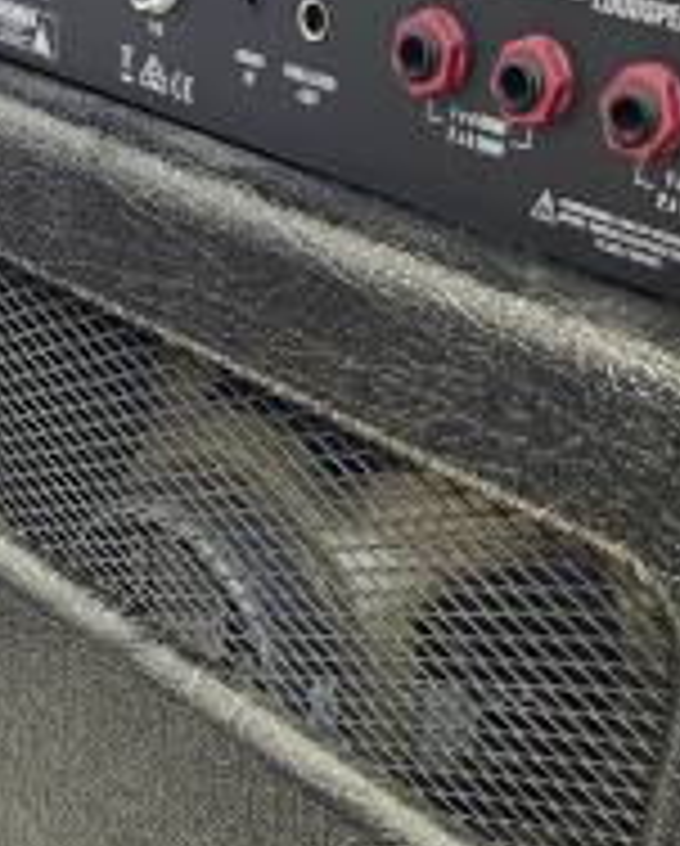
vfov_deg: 29.9
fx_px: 1556
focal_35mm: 62
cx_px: 279
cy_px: 634
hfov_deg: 24.6
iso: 640
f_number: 1.8
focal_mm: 5.54
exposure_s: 1/120
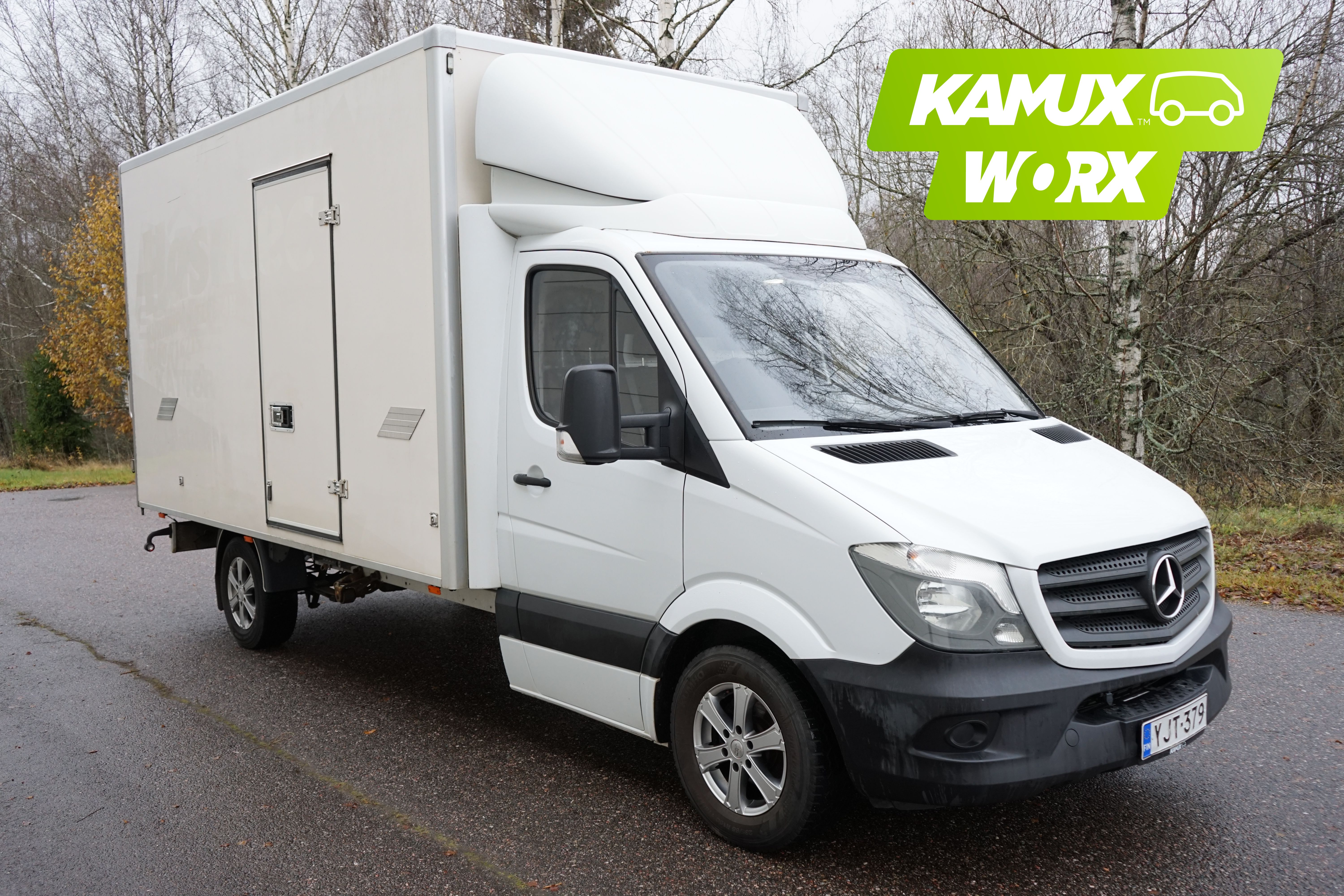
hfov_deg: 60.3
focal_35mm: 31
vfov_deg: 42.3
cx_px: 672
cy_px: 448
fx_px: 1157
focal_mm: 31
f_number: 5
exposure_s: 1/125
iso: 800
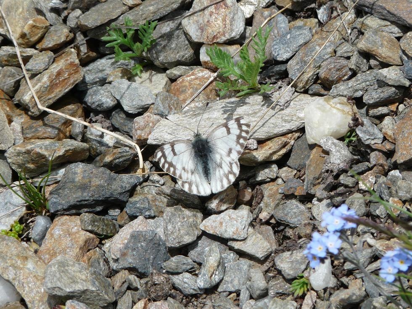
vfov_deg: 3.4
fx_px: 5189
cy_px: 154
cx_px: 206
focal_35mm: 436
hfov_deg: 4.5
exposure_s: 1/500
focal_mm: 71.6
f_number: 8
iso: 100
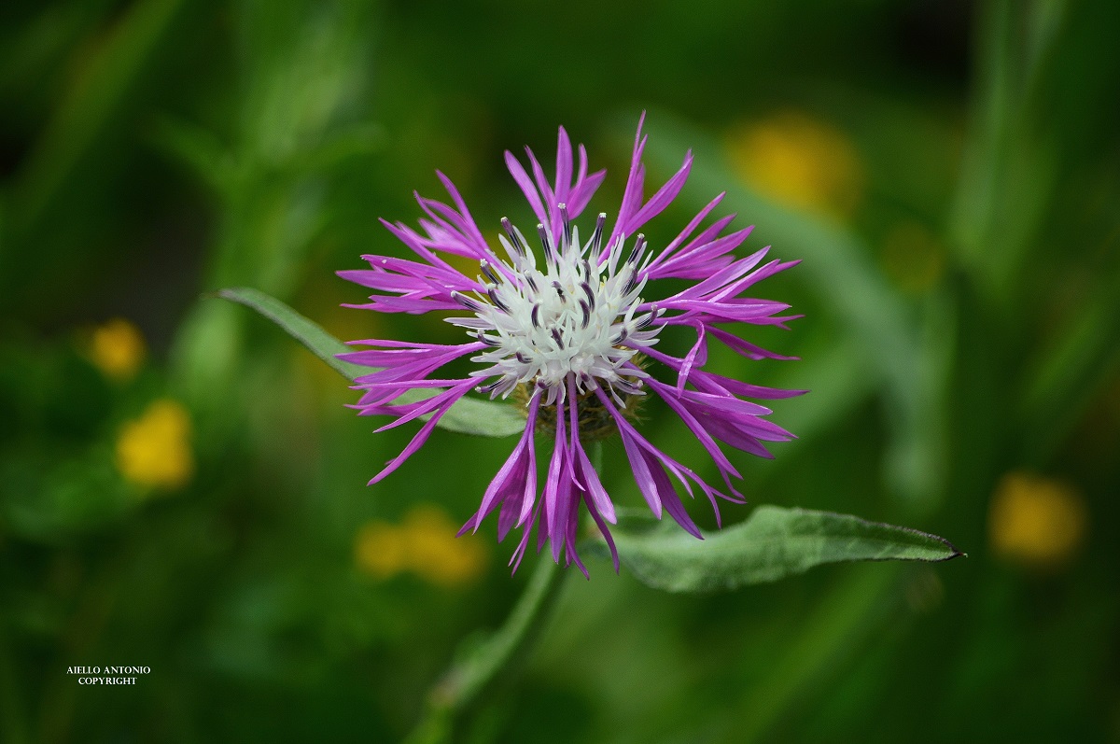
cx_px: 560
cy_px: 372
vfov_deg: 3.0
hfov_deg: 4.6
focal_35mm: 450
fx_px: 13983
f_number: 6.3
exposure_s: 1/500
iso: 100
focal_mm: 300
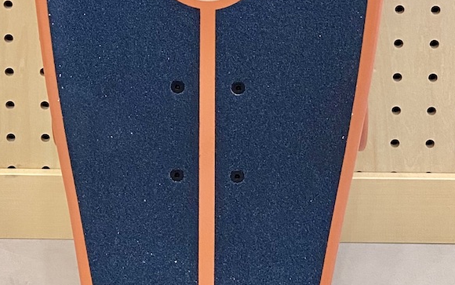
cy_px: -199
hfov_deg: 27.1
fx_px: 943
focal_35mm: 76
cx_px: 206
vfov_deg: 15.2
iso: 200
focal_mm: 4.25
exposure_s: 1/60
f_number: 1.8
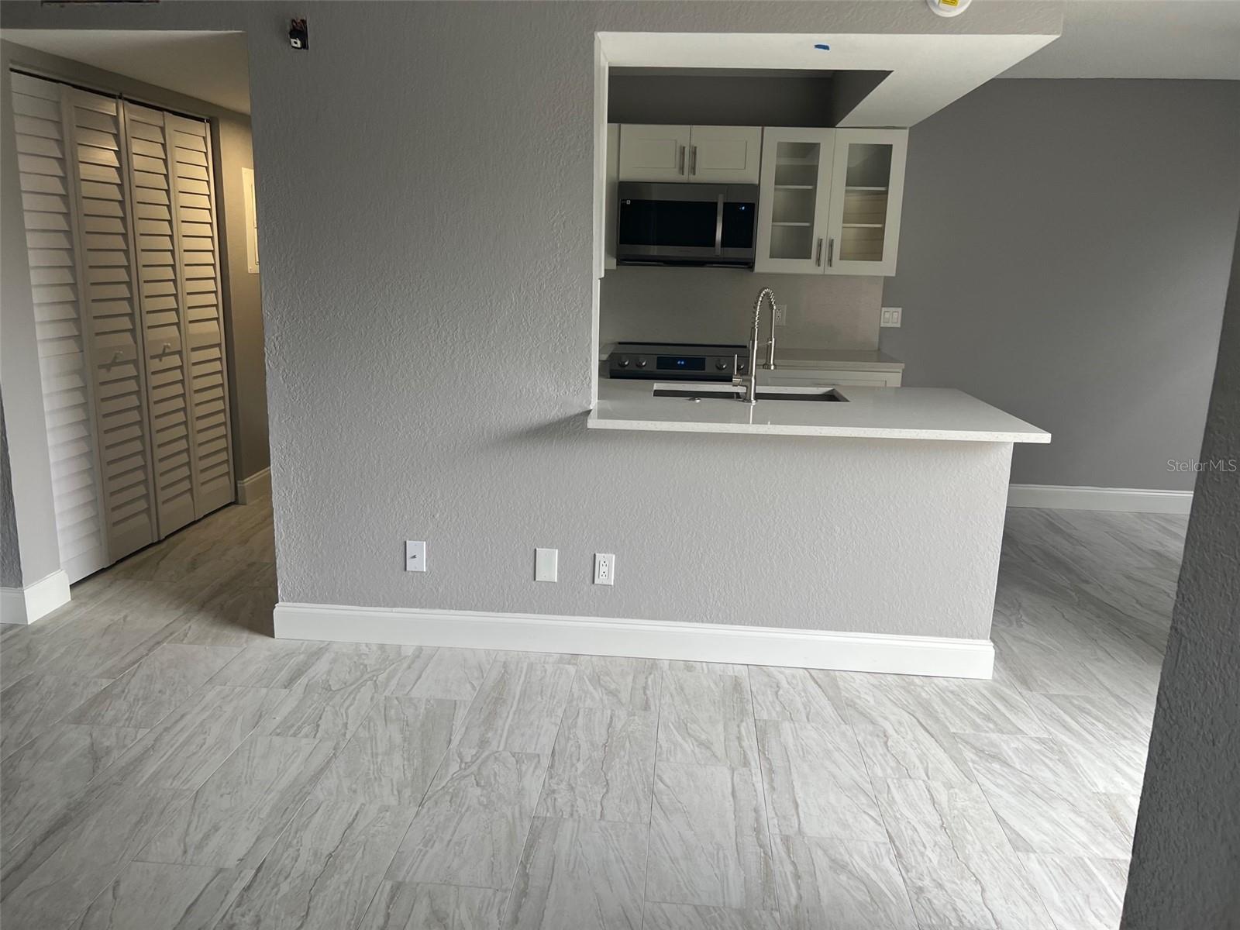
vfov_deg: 53.1
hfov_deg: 67.3
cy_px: 465
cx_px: 620
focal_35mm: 26
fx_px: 931
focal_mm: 5.7
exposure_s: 1/120
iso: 50
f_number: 1.5
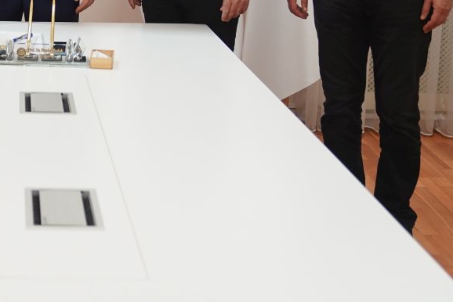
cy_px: -52
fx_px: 1045
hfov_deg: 23.6
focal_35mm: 83
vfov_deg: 15.9
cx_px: 20
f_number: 3.2
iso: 1600
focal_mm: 32
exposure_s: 1/125
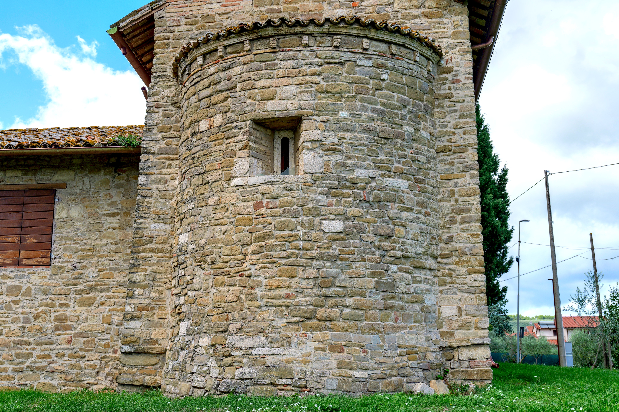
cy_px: 206
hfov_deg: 46.4
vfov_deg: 31.9
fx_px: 722
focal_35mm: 42
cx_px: 310
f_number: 7.1
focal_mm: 42
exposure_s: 1/250
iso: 100
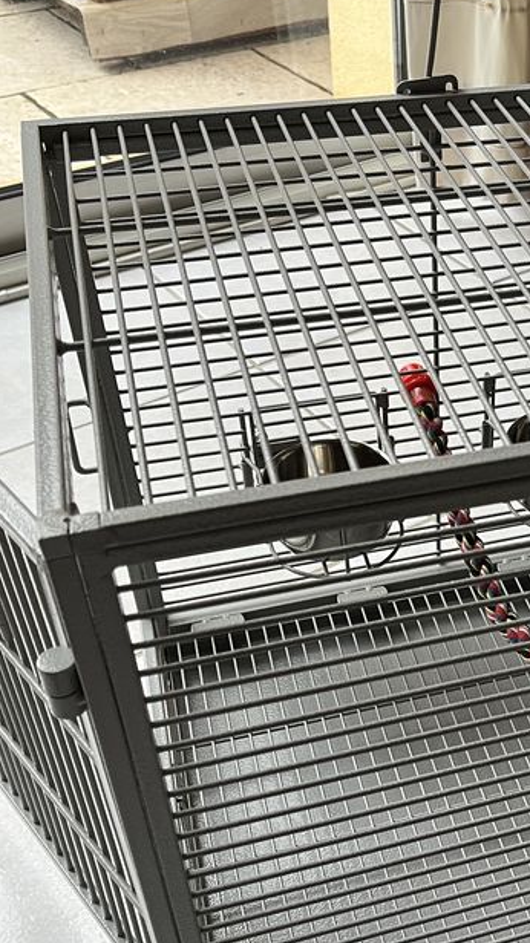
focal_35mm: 46
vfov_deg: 44.5
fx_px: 1151
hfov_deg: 24.6
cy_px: 522
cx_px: 545
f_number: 1.6
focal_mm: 5.1
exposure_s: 1/85
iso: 125
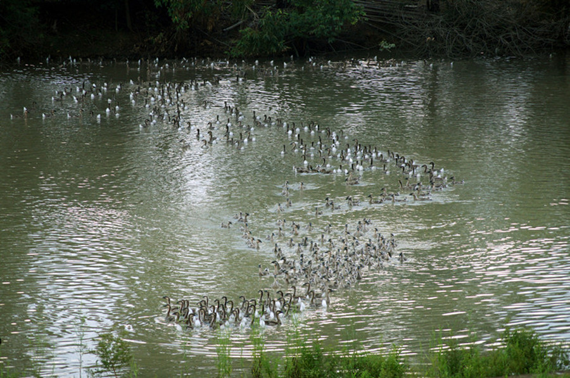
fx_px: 3320
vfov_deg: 6.5
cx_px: 285
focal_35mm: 210
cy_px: 189
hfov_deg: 9.8
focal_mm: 140
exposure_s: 1/250
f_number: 4.5
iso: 640
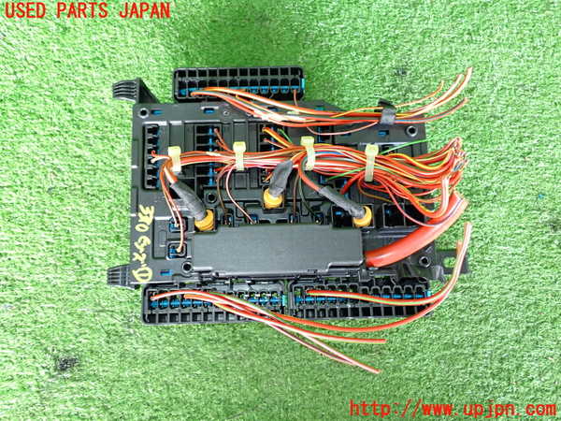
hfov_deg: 60.0
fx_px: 486
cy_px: 210
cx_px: 280
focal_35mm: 30
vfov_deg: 46.8
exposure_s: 1/30
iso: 250
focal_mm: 5.4
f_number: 2.3
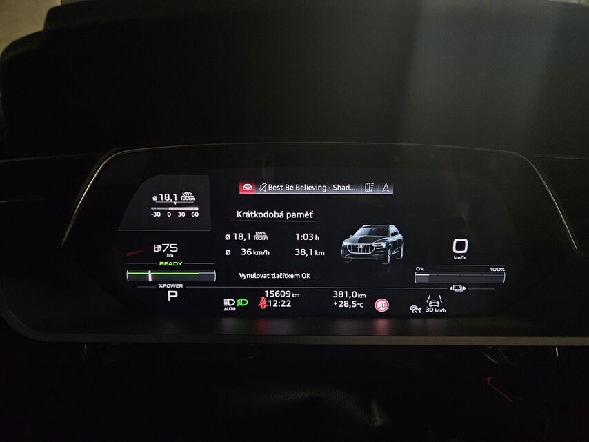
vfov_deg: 58.9
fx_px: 391
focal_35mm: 23
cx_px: 294
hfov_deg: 73.9
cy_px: 221
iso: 800
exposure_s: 1/100
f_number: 1.8
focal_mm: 5.4
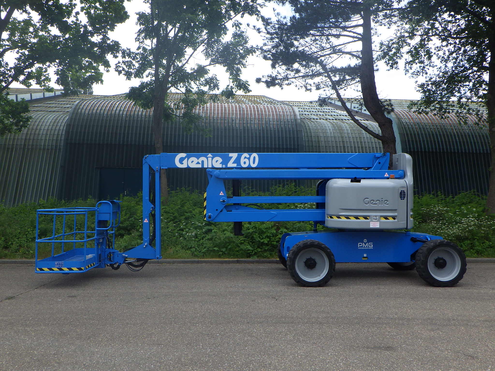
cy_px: 186
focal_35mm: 34
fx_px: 486
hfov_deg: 54.0
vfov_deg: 41.8
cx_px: 248
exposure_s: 1/320
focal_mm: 6.1
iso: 125
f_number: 4.6
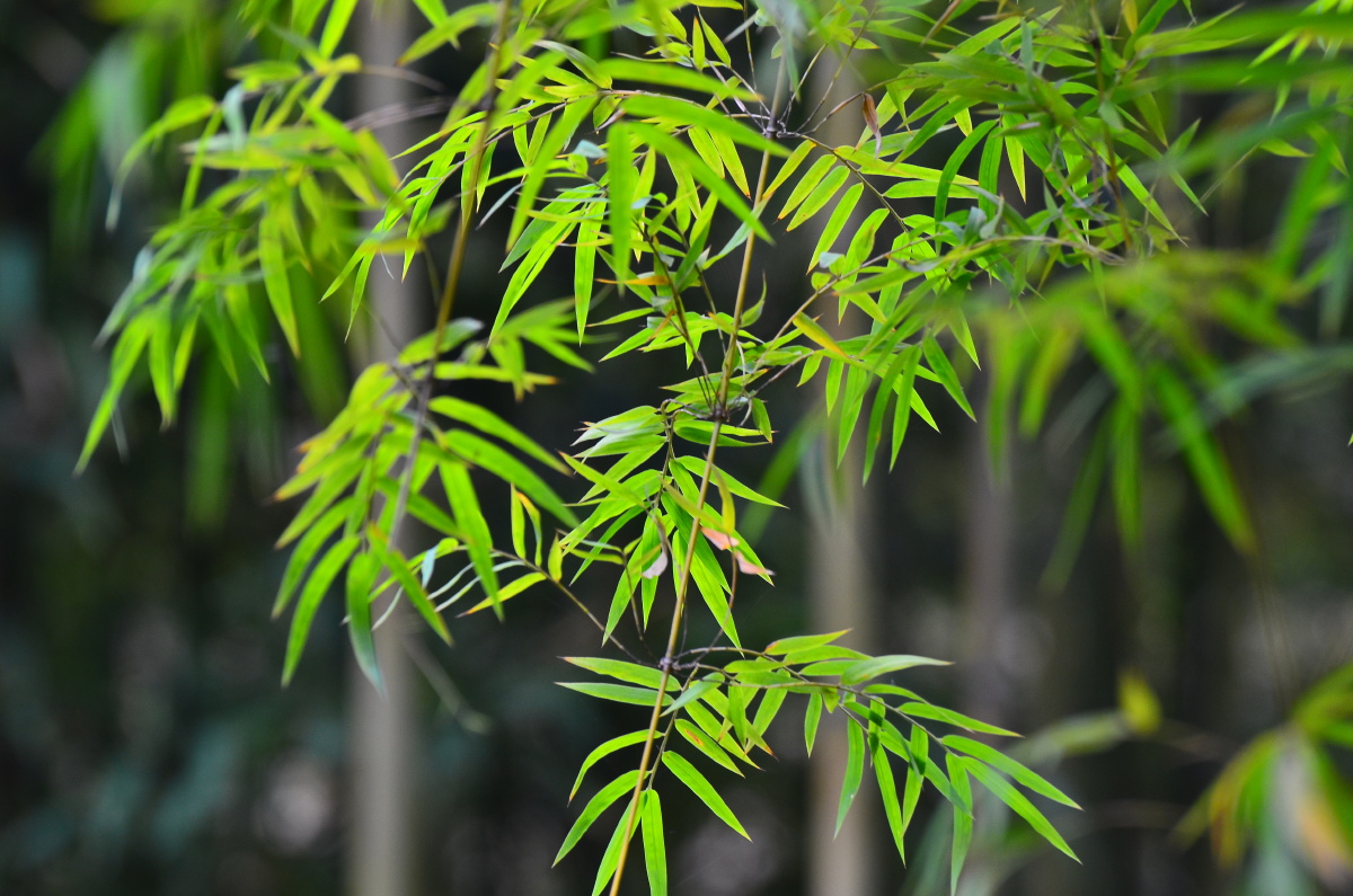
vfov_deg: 4.9
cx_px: 676
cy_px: 448
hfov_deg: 7.4
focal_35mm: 278
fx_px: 10409
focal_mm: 185
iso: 400
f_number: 7.1
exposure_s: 1/100
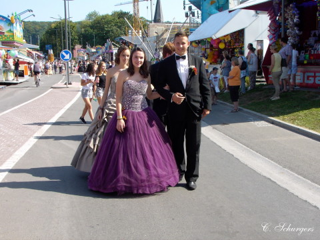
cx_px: 160
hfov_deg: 38.9
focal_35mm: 49
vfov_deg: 29.7
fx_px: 453
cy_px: 120
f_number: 4.5
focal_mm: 7.5
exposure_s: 1/210
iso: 70
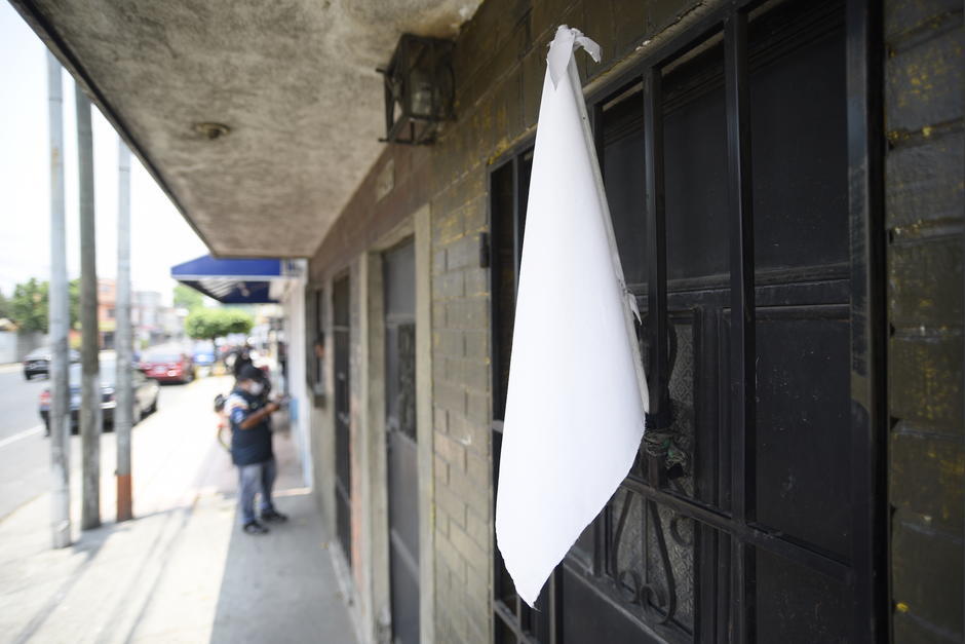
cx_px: 482
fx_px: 536
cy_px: 322
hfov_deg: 84.0
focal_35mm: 20
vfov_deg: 62.0
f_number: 2.8
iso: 200
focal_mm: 20
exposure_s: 1/800
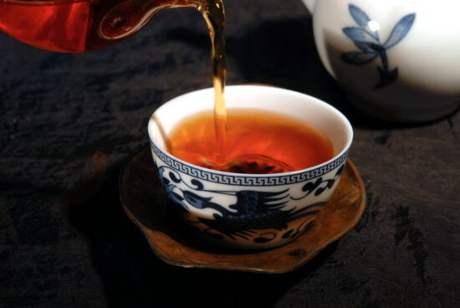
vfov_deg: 8.7
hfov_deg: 13.0
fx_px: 2015
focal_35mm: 158
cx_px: 230
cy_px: 154
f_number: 14
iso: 400
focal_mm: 105
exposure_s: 1/25
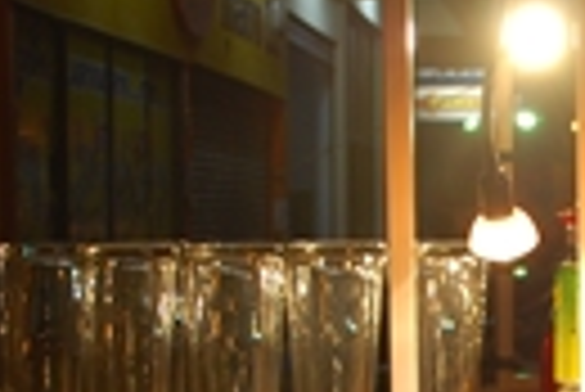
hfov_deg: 14.1
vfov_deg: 9.5
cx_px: 562
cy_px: 421
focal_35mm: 144
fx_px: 2341
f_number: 4
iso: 220
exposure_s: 1/30
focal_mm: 25
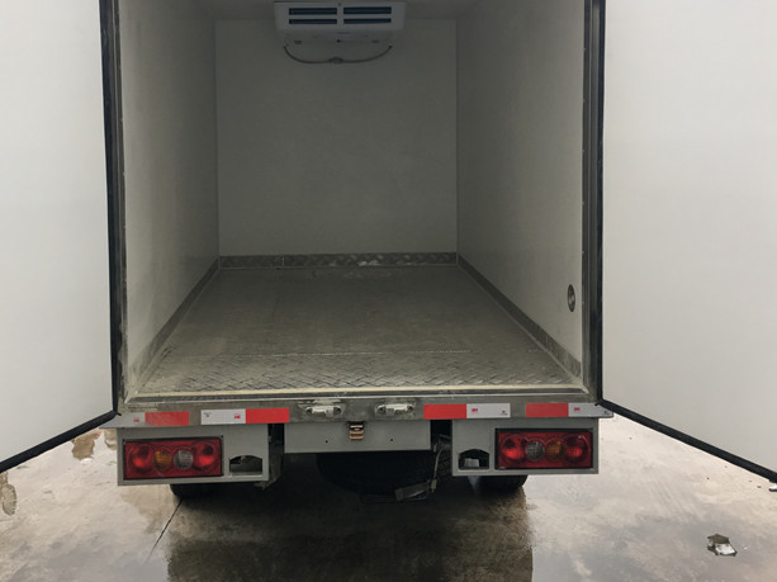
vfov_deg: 34.8
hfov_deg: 45.8
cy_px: 196
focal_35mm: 41
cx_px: 356
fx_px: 920
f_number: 2.2
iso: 40
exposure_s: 1/100
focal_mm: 4.15
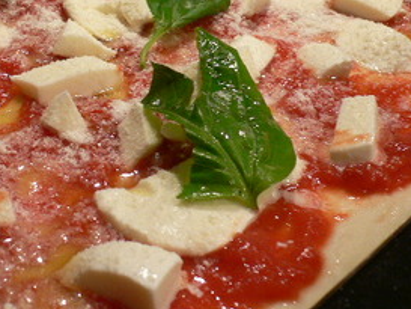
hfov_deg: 29.5
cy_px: 76
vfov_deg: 22.7
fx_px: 760
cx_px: 80
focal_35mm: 64
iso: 100
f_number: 2.8
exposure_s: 1/25
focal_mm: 5.8
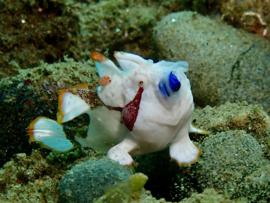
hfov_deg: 19.6
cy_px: 102
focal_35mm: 100
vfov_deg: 14.8
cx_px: 135
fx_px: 780
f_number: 6.3
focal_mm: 18
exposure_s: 1/400
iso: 200
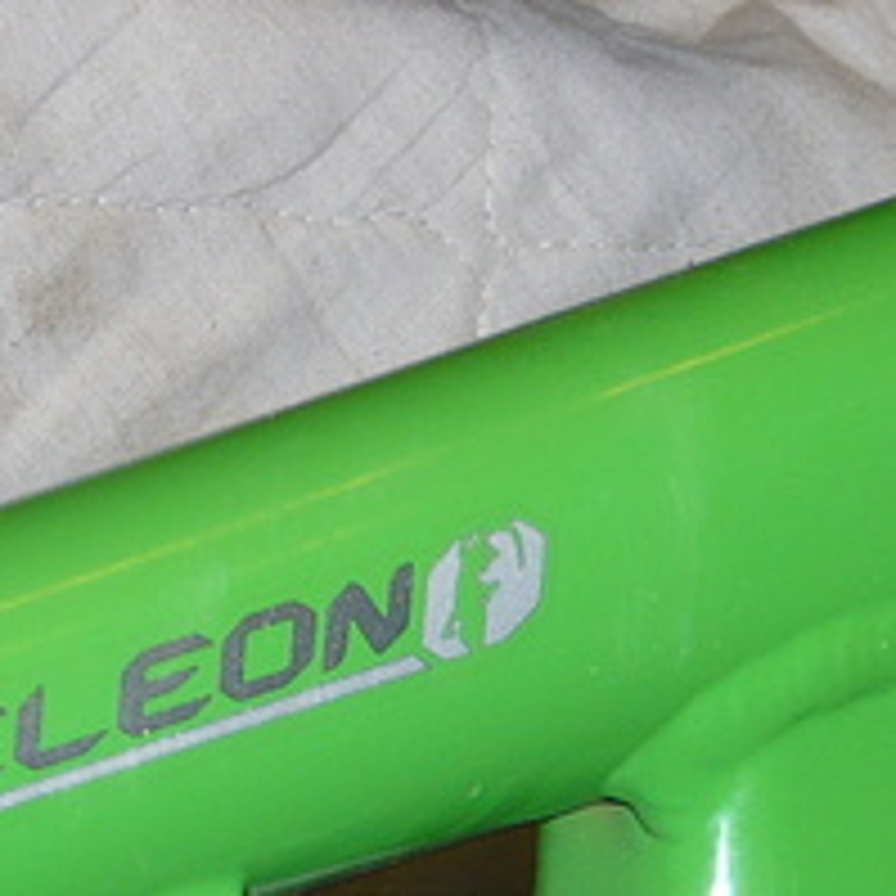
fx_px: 5300
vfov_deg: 9.5
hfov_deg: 9.7
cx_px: 405
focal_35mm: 181
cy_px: 1135
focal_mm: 8.4
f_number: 3.8
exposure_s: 1/30
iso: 100
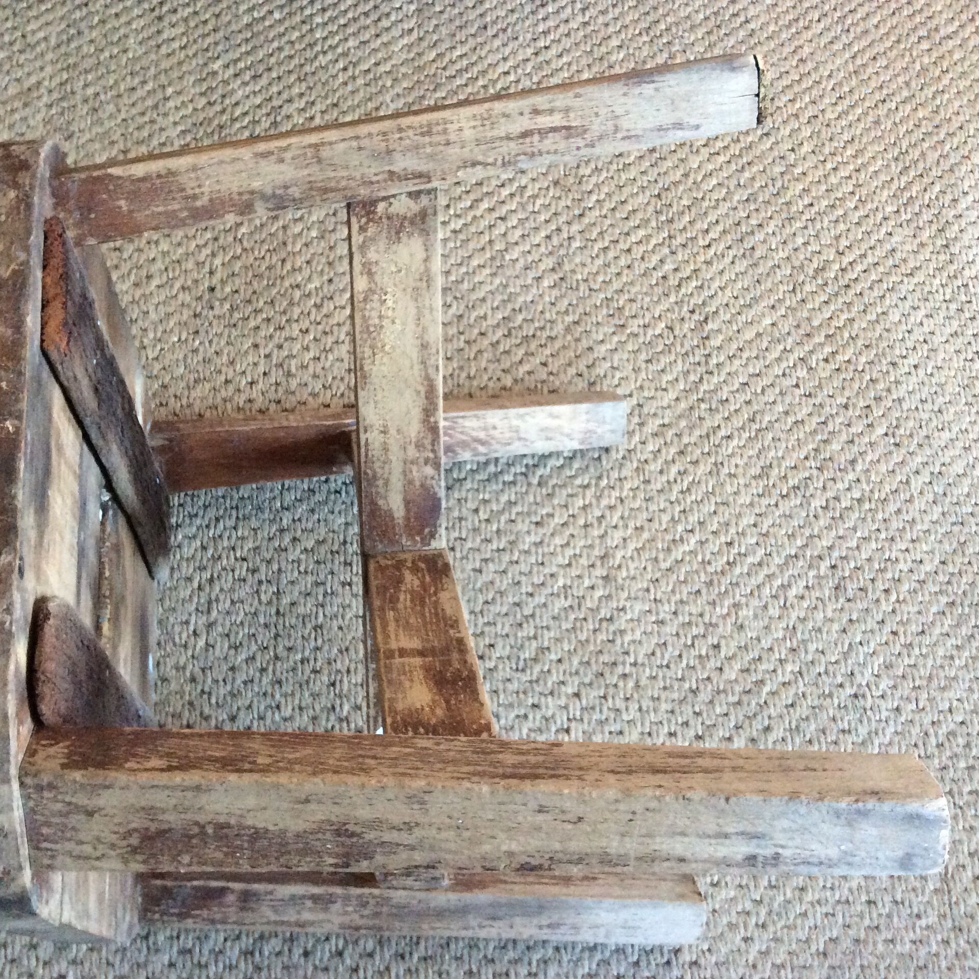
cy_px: 487
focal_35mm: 38
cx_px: 391
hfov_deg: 43.6
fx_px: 1216
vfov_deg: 43.9
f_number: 2.4
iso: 320
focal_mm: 3.3
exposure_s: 1/20
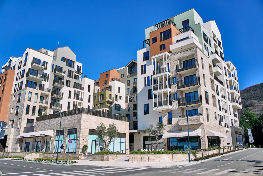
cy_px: 88
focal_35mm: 28
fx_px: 205
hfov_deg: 65.5
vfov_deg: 46.4
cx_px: 132
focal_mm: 28
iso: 100
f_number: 5.6
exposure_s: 1/640
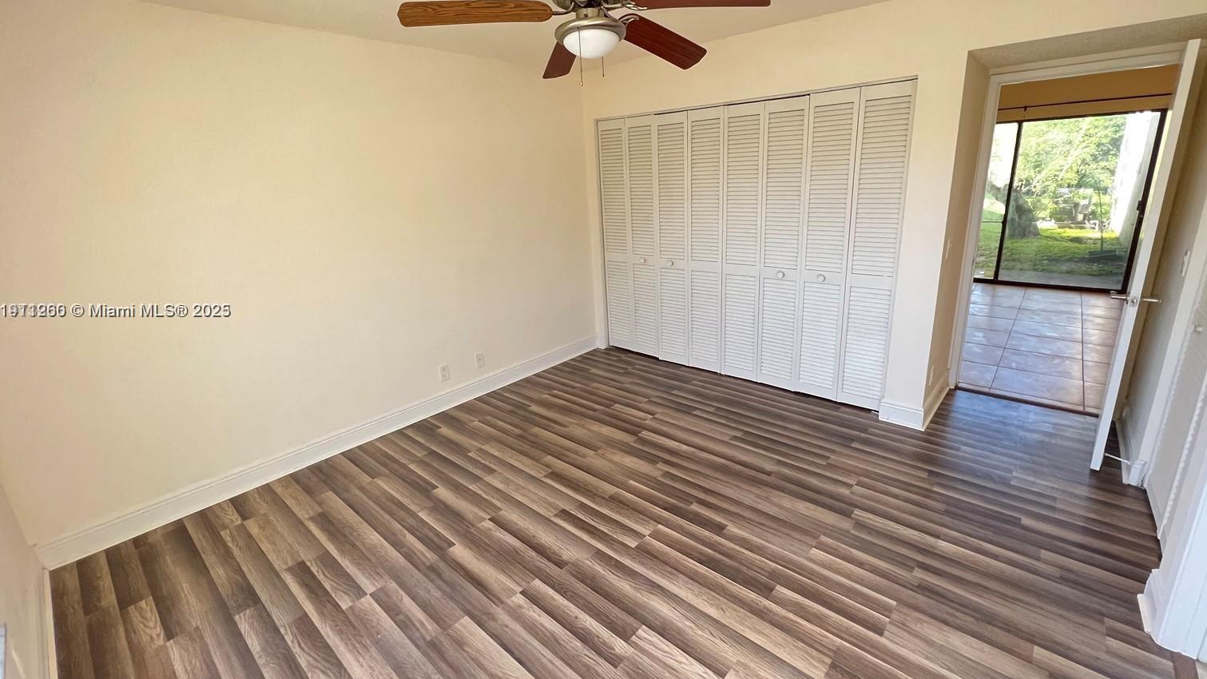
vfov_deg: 70.4
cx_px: 613
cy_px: 312
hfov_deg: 103.0
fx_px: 480
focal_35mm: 15
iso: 250
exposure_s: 1/90
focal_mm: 1.57
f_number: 1.8
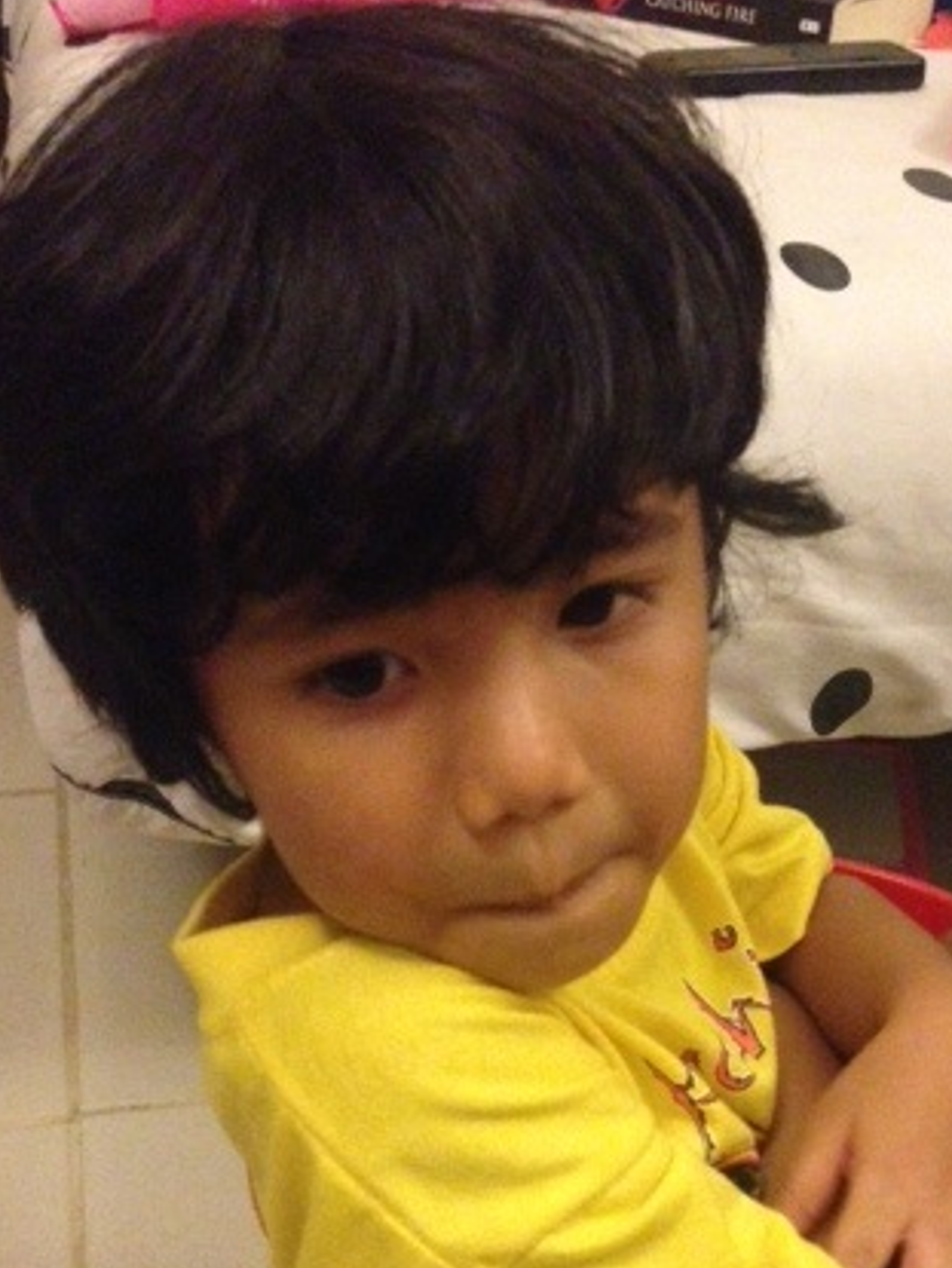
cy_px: 959
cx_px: 582
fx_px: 1868
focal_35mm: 51
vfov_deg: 36.5
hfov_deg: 28.5
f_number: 2.4
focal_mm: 4.12
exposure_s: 1/15
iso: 800
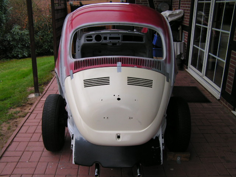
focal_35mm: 38
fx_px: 259
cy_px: 88
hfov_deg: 49.0
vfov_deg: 37.7
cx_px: 118
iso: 50
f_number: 2.8
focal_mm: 6.3
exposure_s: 1/40
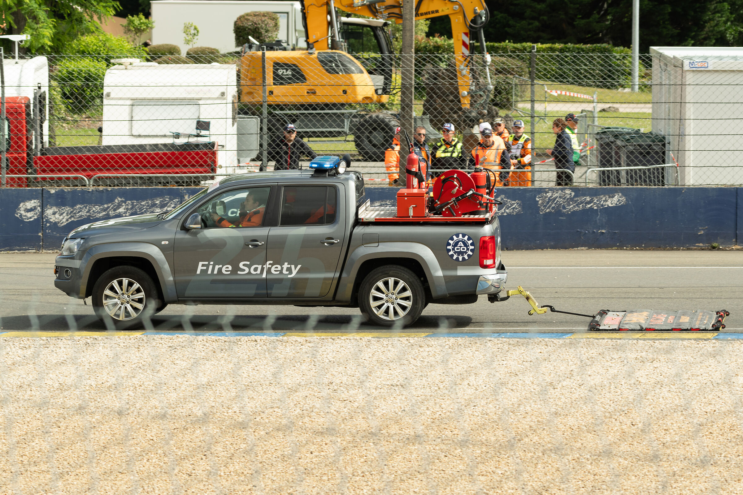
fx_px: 4767
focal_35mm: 231
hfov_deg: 8.9
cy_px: 248
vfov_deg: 5.9
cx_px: 372
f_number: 7.1
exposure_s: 1/320
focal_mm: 150
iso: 200
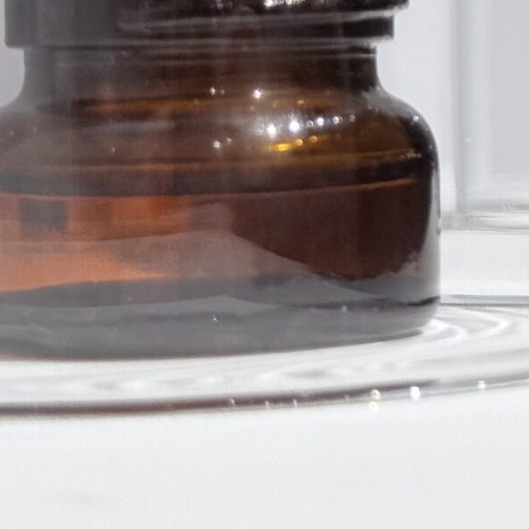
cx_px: 846
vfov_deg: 9.5
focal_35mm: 182
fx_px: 3147
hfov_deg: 9.3
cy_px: -129
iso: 50
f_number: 1.78
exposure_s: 1/100
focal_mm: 6.76
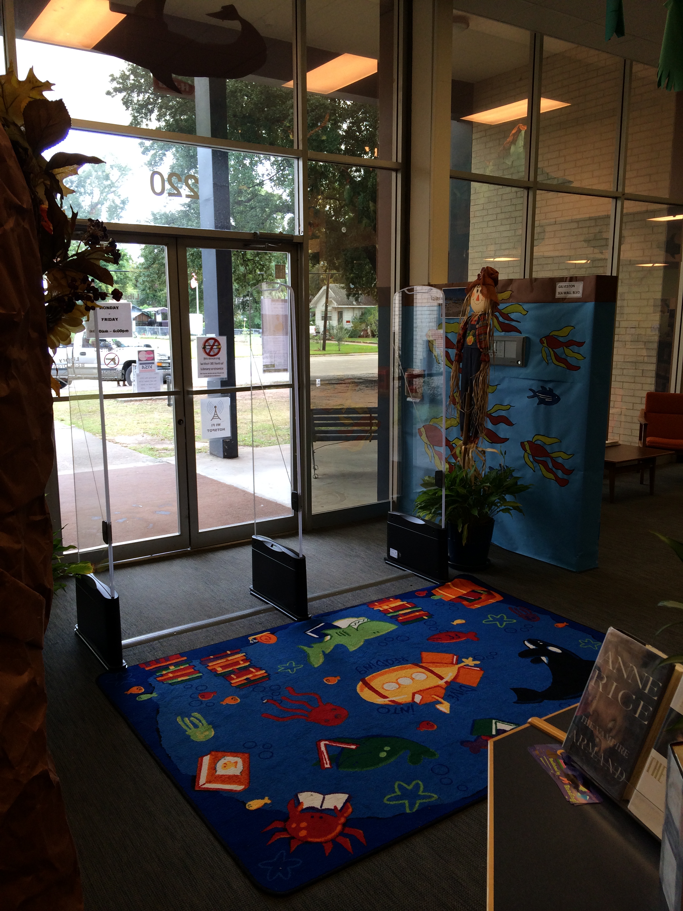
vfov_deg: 60.0
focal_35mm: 30
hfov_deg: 46.8
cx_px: 342
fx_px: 789
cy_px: 456
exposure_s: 1/120
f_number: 2.2
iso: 64
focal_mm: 4.12
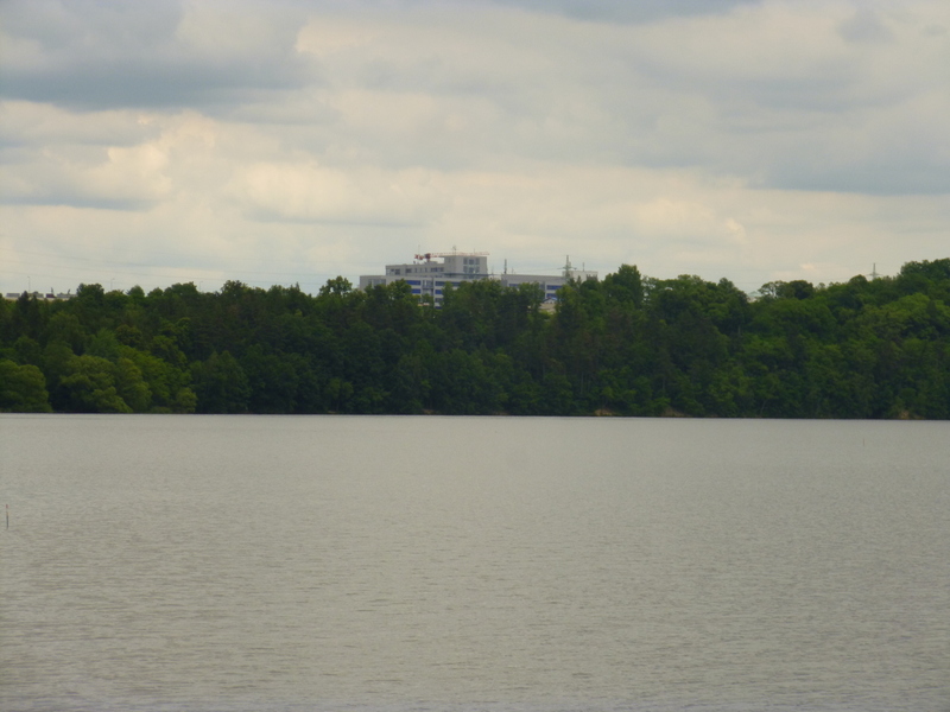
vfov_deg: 11.1
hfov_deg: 14.8
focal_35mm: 133
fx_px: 3650
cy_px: 356
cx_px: 475
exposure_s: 1/320
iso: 100
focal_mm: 23.7
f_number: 5.8
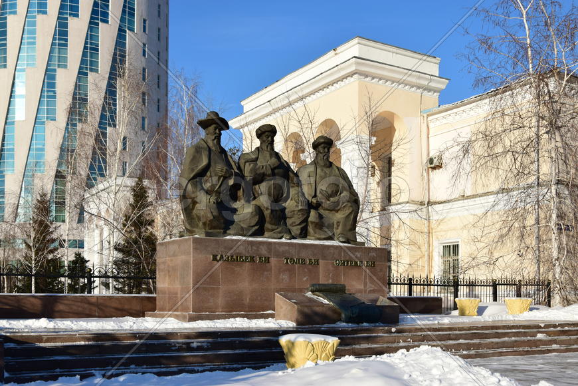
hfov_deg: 49.6
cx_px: 289
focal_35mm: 39
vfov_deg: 34.2
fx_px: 626
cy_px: 193
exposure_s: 1/250
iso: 100
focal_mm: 26
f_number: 8
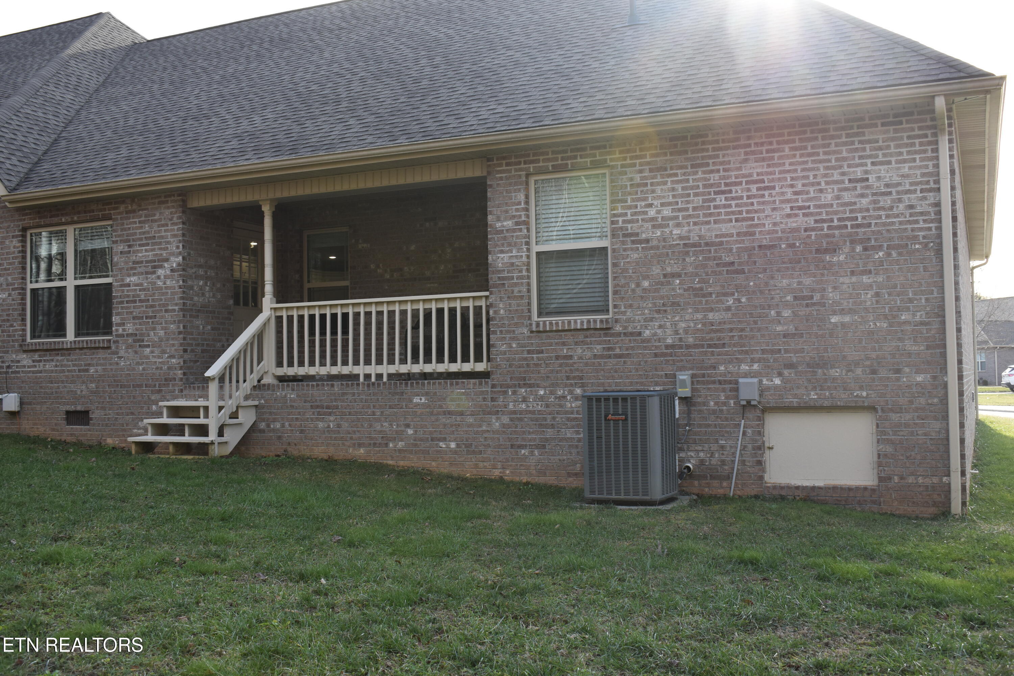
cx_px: 507
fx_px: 1014
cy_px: 338
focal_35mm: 36
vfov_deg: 36.9
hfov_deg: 53.1
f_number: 5.6
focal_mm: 24
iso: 320
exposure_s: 1/250
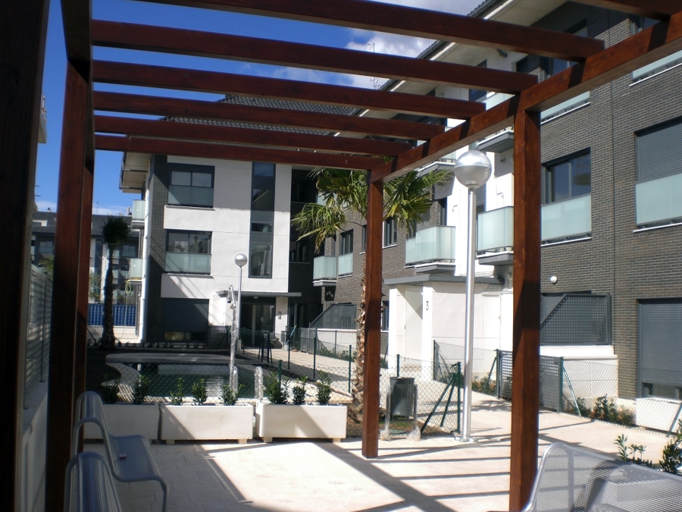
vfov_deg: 37.7
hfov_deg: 49.0
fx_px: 749
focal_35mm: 38
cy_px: 256
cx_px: 341
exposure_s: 1/640
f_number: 4.4
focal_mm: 6.3
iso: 50
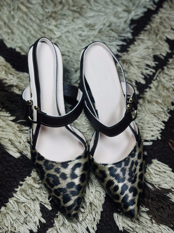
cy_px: 116
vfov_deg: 39.7
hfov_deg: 30.3
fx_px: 322
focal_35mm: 48
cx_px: 87
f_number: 1.78
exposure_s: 1/587
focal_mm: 6.86
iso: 80
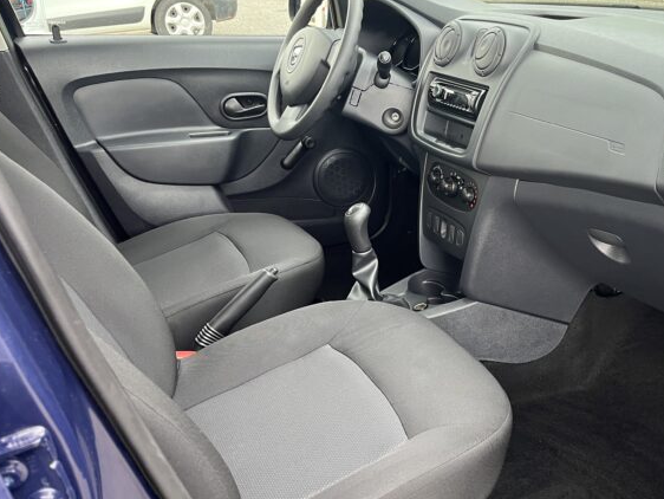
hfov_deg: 49.1
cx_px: 455
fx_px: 710
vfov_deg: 38.6
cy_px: 286
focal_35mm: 37
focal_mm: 5.1
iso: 160
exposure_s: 1/60
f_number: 1.6
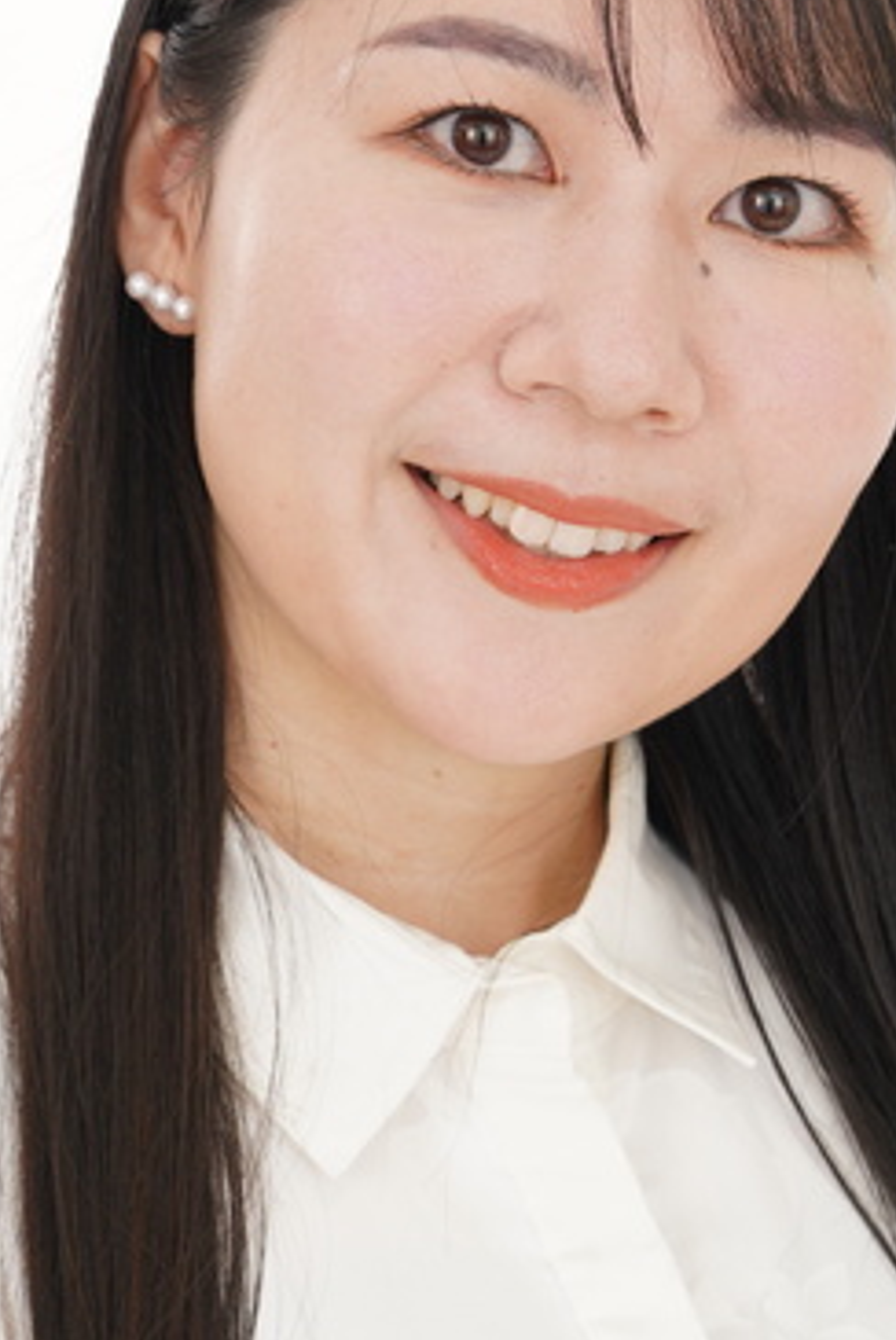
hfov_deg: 5.2
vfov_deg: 7.7
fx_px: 9911
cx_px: 485
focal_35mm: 266
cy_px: 1131
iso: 500
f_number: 5.6
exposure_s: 1/200
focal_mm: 90
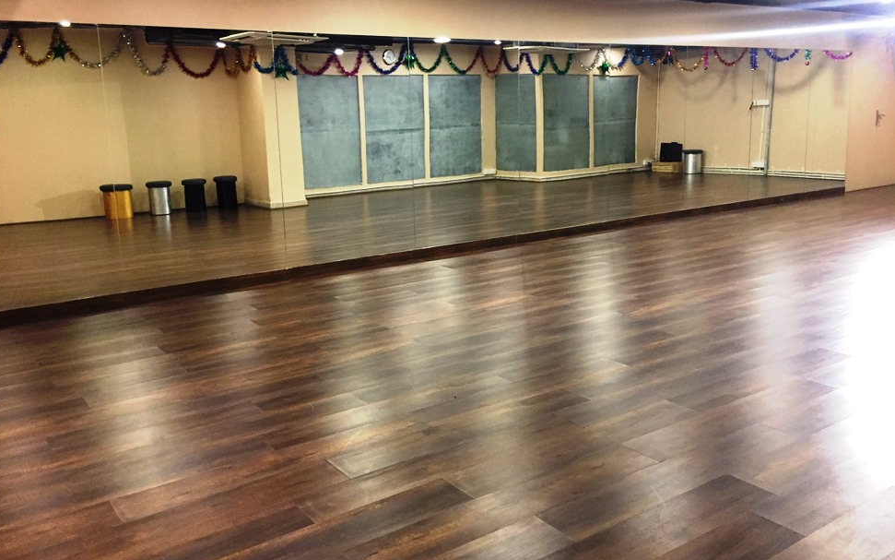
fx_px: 756
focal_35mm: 31
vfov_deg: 40.5
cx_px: 445
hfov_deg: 61.2
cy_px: 243
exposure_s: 1/25
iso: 250
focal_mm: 4.15
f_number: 2.2
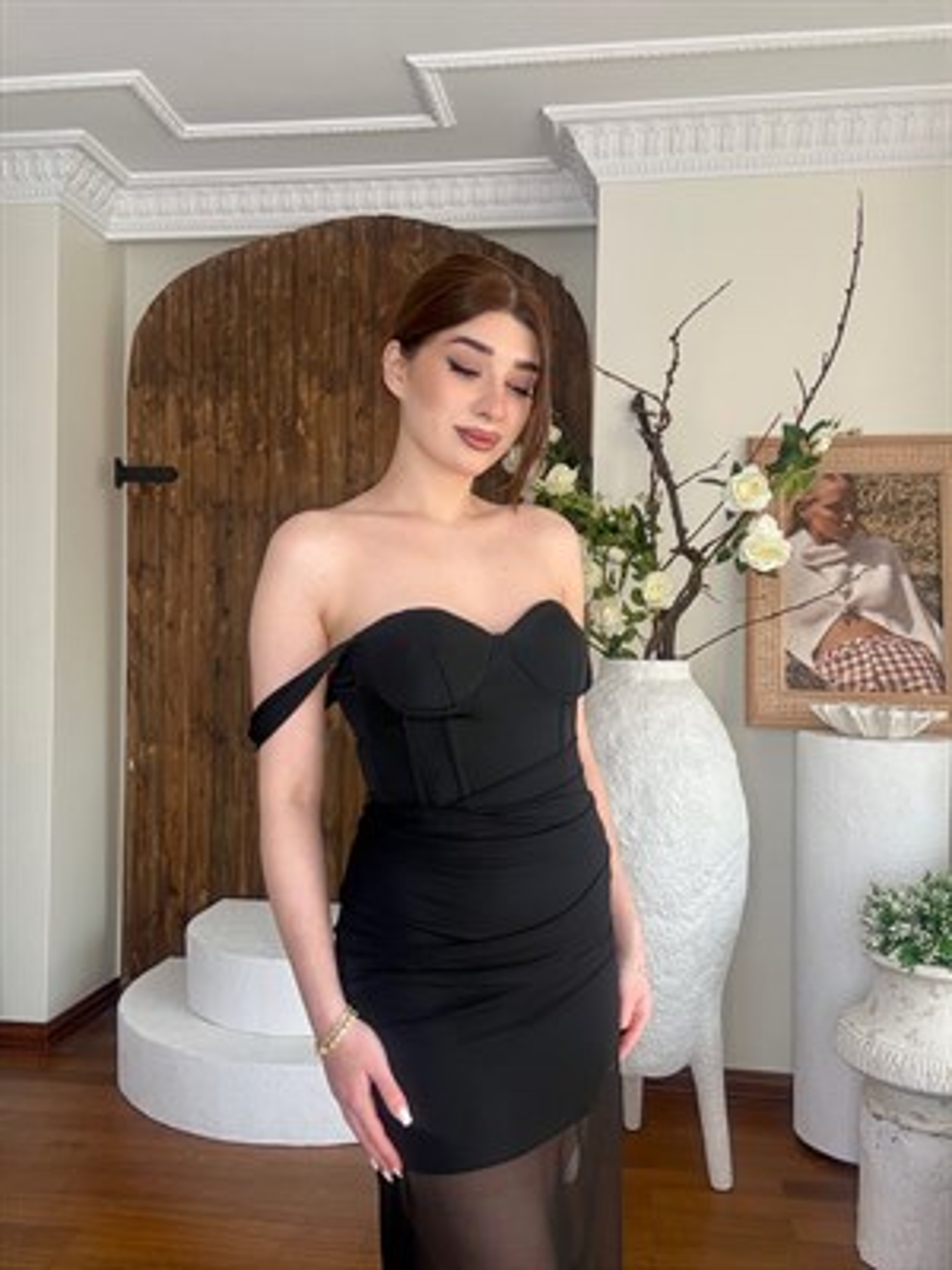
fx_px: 1100
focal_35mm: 30
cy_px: 635
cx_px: 476
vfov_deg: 60.0
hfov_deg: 46.8
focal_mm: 2.69
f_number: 1.9
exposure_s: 1/100
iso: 25
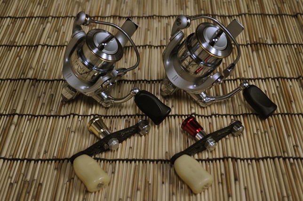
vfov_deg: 23.7
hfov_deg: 35.1
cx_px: 152
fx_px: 479
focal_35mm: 57
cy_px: 100
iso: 720
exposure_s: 1/60
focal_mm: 38
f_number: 5
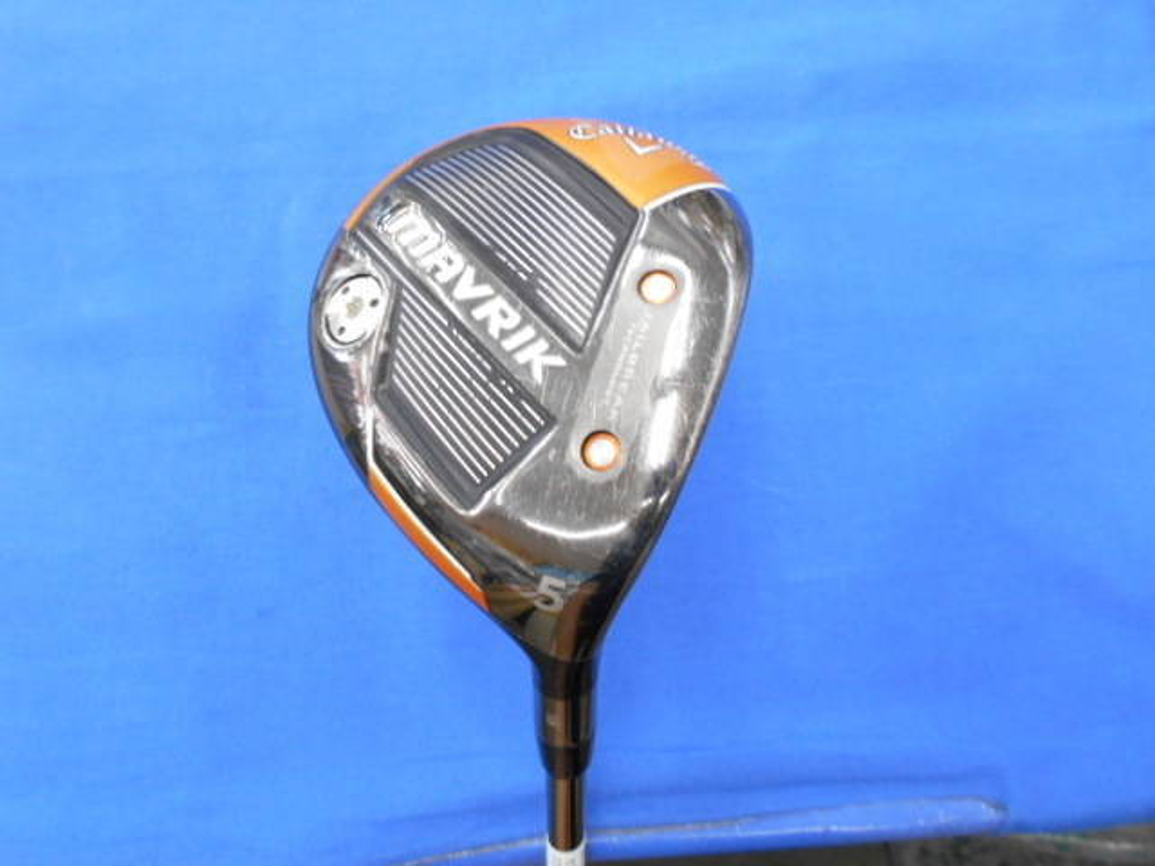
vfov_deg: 53.1
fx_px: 868
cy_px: 433
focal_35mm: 26
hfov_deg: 67.3
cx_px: 578
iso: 250
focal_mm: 4.6
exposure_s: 1/30
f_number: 3.2
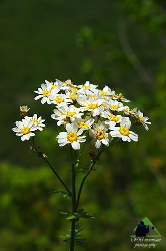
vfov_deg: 17.1
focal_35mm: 120
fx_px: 832
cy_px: 126
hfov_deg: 11.4
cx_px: 83
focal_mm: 80
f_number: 13
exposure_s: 1/640
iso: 200
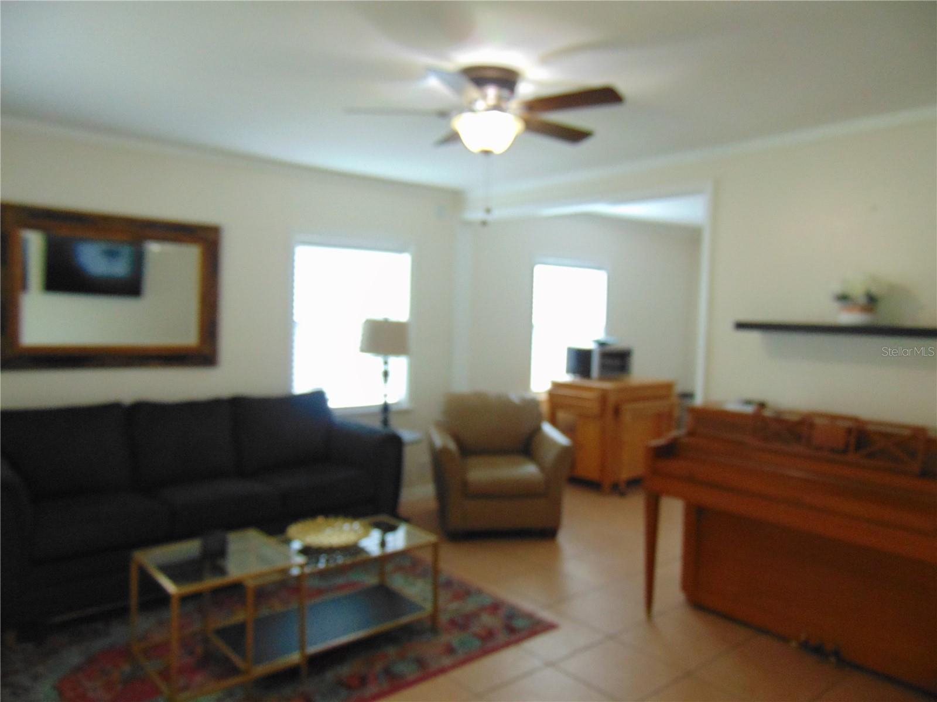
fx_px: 677
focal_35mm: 25
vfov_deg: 54.9
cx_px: 468
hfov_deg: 69.4
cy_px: 351
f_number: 3
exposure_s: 1/30
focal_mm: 4.5
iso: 320
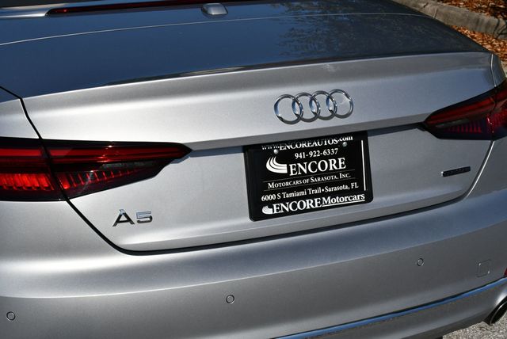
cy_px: 170
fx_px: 1128
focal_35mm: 80
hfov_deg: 25.3
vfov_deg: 17.1
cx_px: 254
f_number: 11
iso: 100
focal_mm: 40
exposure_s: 1/500
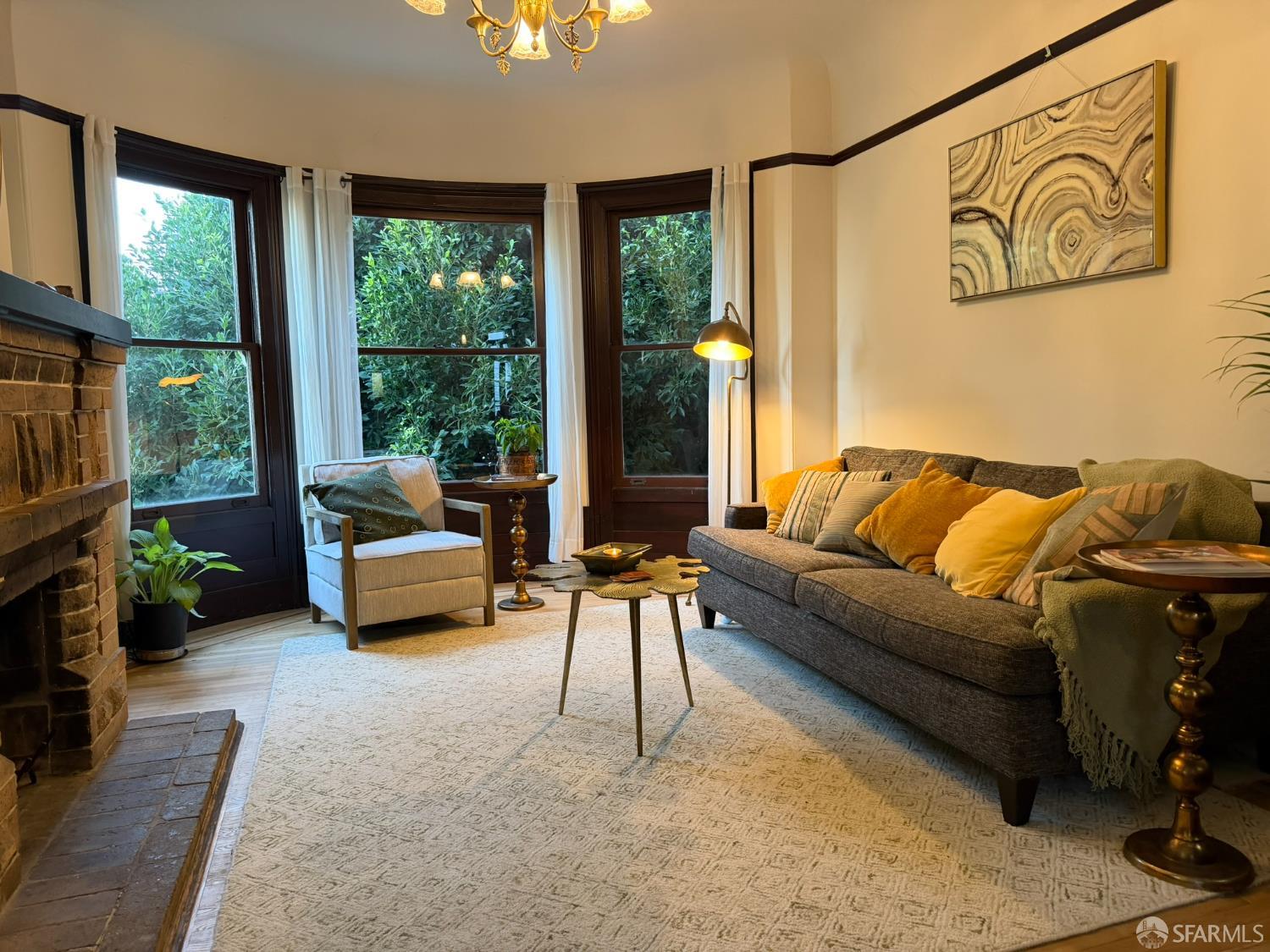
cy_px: 476
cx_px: 635
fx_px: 881
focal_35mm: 24
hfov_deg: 71.6
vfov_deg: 56.8
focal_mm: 6.76
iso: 250
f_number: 1.78
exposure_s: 1/60
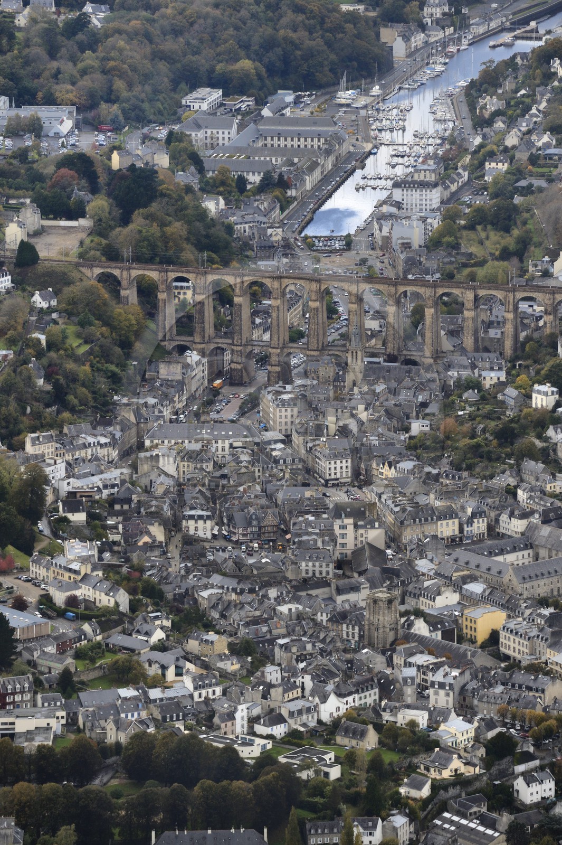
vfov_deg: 10.3
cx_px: 281
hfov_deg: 6.9
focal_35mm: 200
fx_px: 4688
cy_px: 422
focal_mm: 200
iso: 800
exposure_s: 1/1000
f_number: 7.1
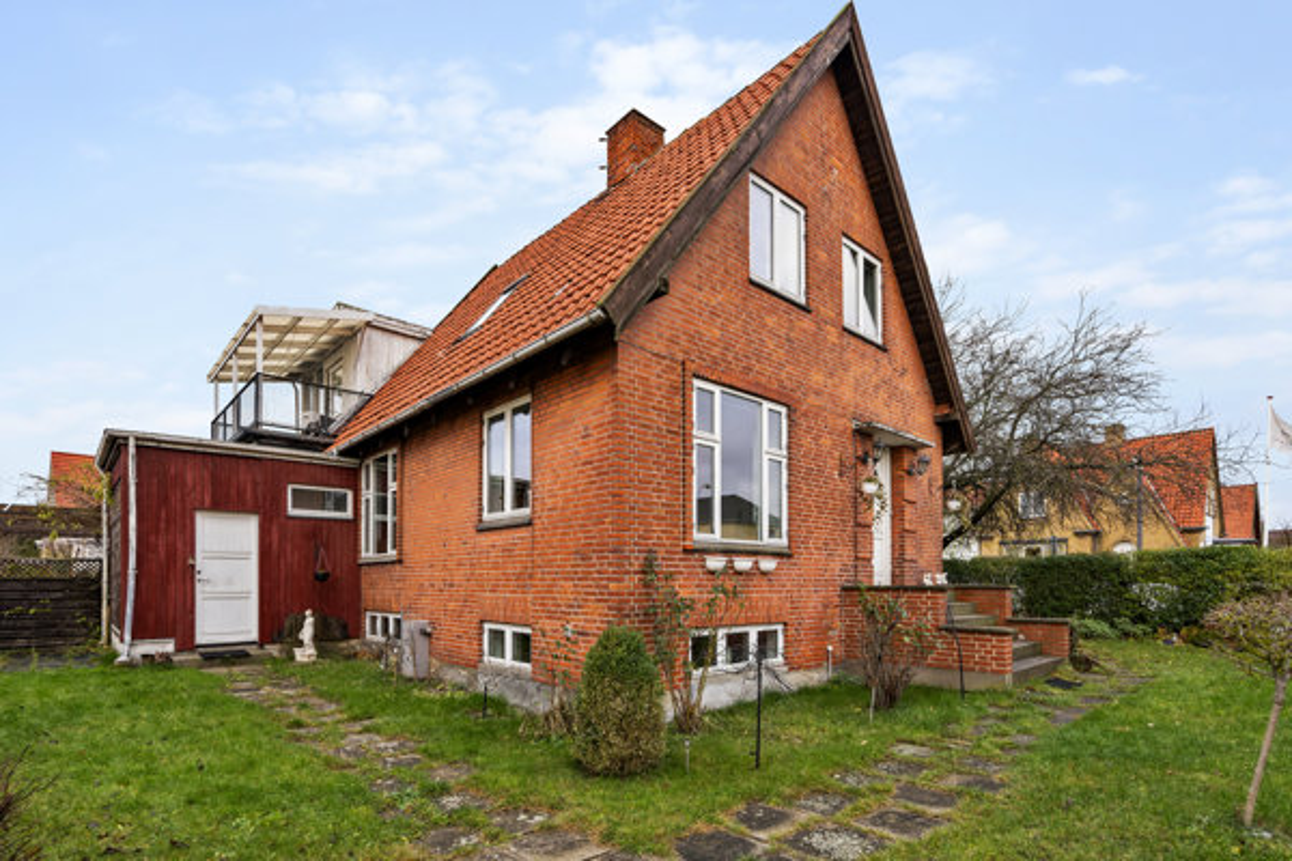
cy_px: 430
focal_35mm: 16
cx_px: 646
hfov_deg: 96.7
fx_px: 574
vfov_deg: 73.7
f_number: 6.3
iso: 800
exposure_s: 1/100
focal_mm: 16
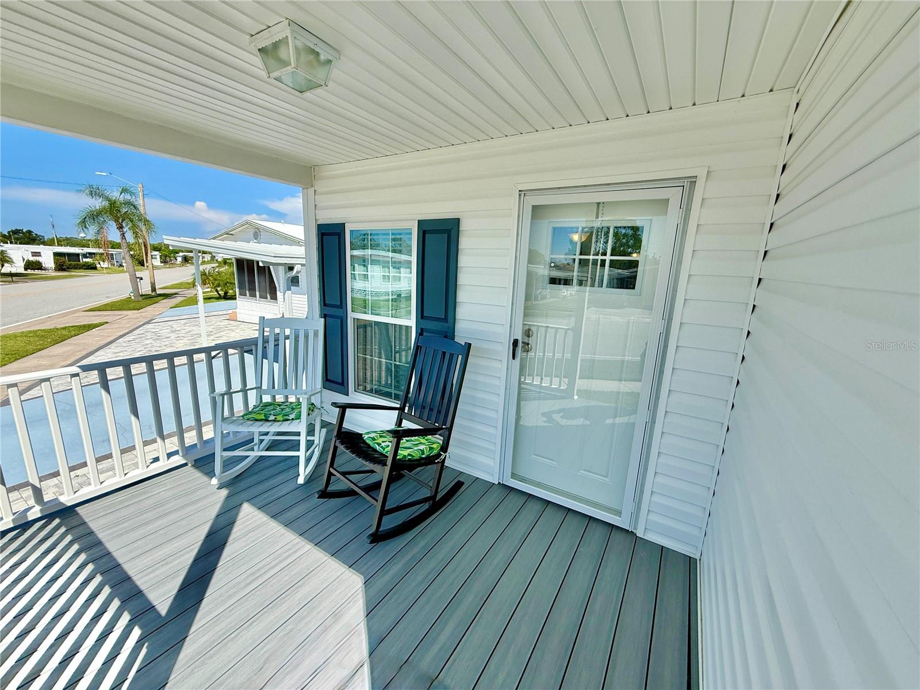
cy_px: 345
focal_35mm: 14
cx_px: 460
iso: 80
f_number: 2.2
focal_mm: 2.22
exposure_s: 1/2024
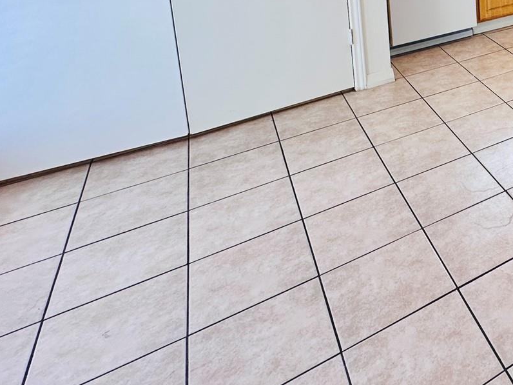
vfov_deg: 32.7
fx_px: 534
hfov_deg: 37.6
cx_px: 626
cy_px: -75
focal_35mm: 36
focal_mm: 2.22
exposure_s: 1/120
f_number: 2.2
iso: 80
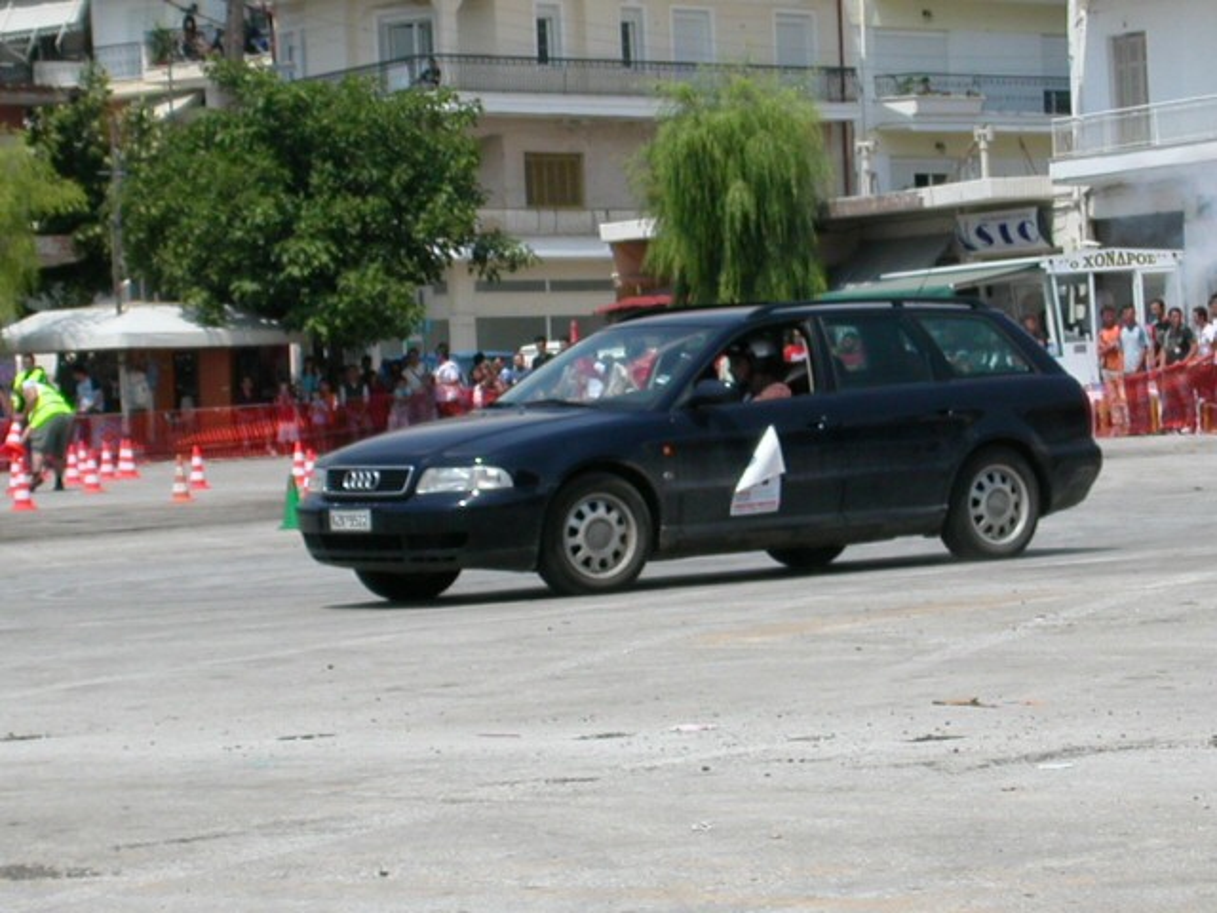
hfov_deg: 17.7
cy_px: 456
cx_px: 608
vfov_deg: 13.3
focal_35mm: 111
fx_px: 3902
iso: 100
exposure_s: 1/832
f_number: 4.8
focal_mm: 16.8
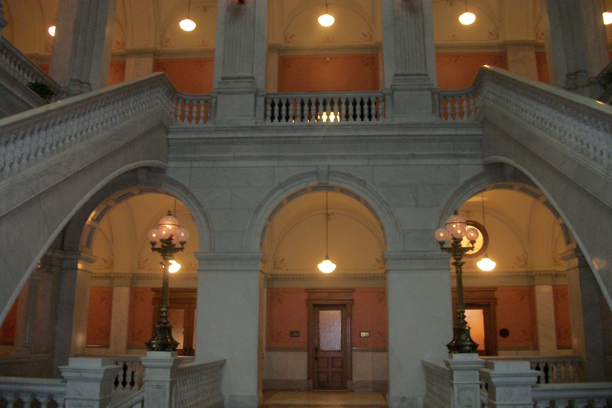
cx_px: 308
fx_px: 578
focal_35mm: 34
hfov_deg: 55.8
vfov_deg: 38.9
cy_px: 191
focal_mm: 5.7
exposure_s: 1/30
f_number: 2.9
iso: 250
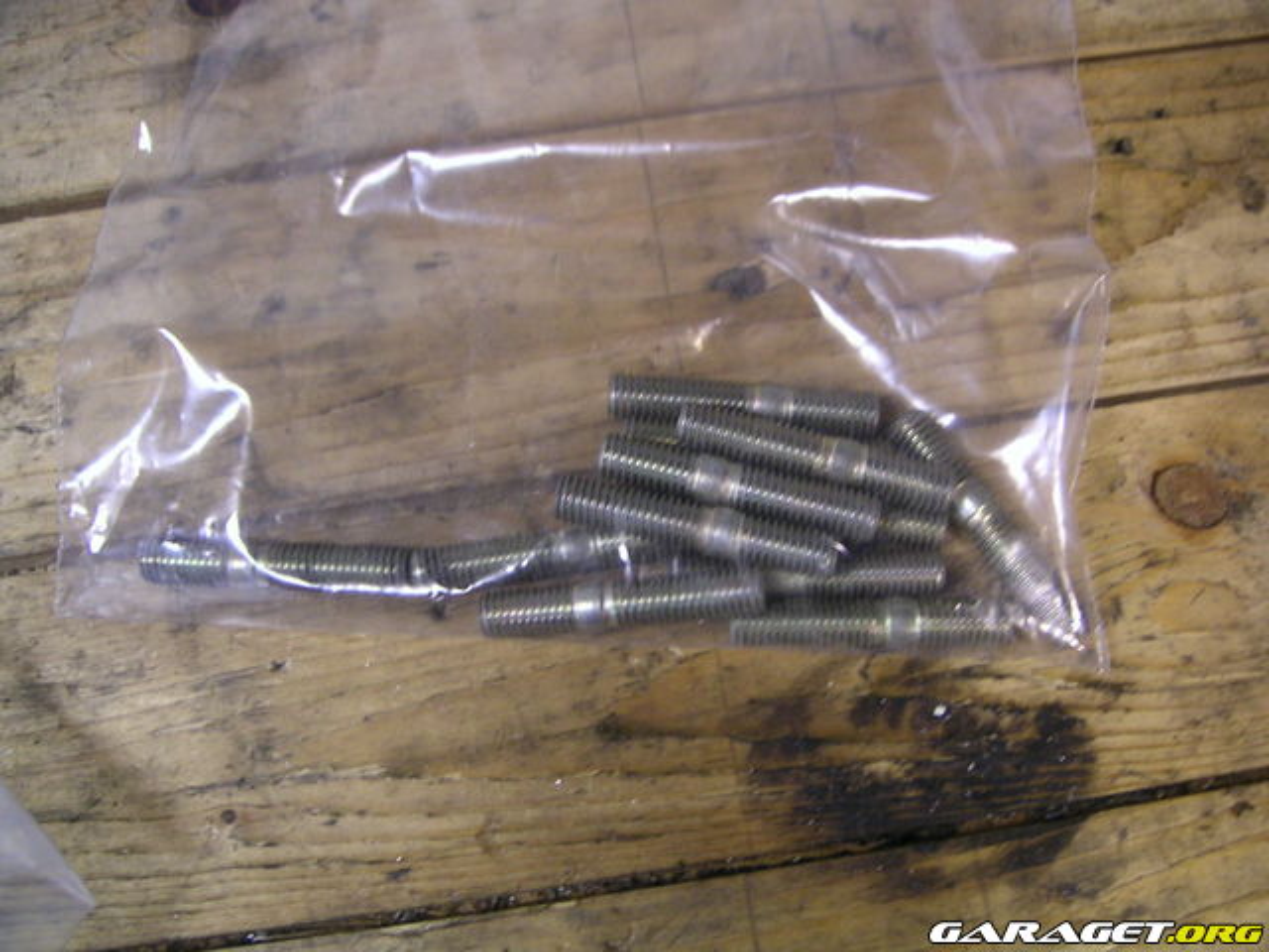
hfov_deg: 49.0
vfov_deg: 37.7
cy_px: 476
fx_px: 1393
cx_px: 634
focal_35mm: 38
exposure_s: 1/8
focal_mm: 6
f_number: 2.8
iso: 100
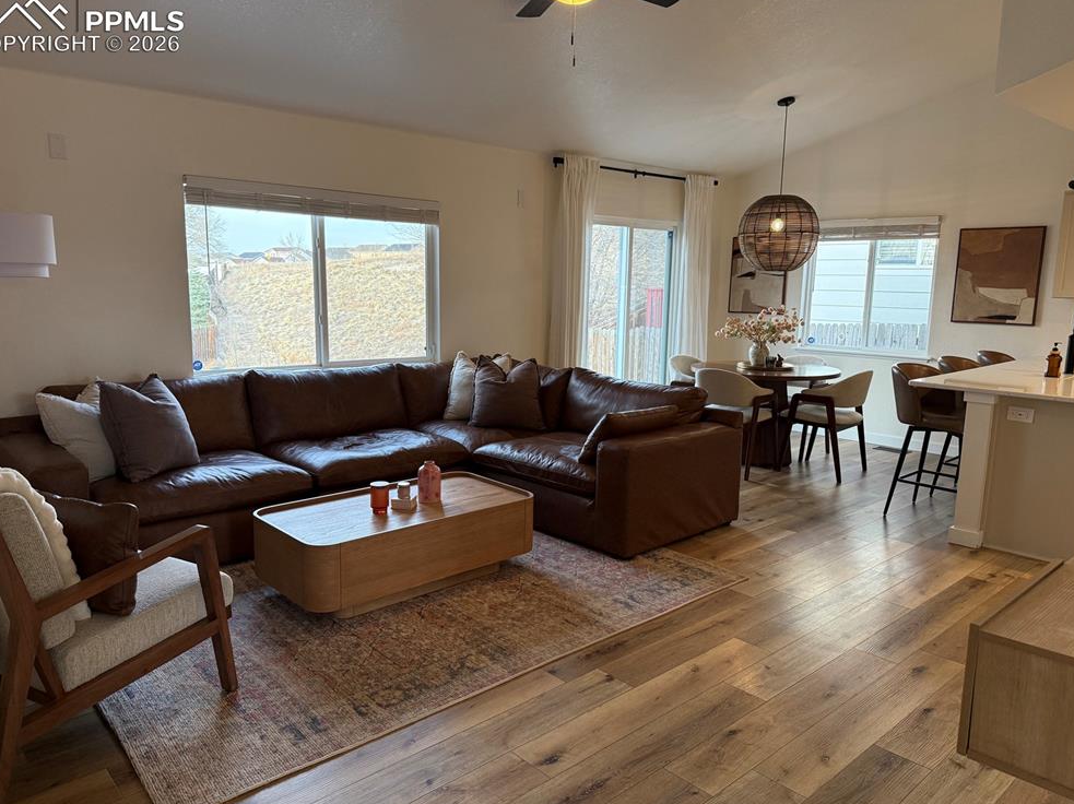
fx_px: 775
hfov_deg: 69.4
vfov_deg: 54.8
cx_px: 524
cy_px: 410
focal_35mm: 25
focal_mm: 6.76
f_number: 1.78
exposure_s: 1/120
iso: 250
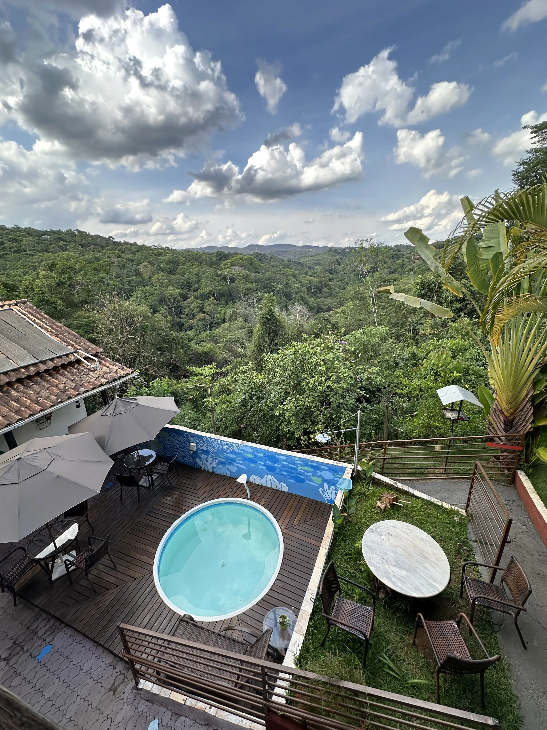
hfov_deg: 85.7
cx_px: 274
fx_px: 295
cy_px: 365
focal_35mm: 14
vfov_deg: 102.1
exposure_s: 1/389
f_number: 2.2
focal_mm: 2.22
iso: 40
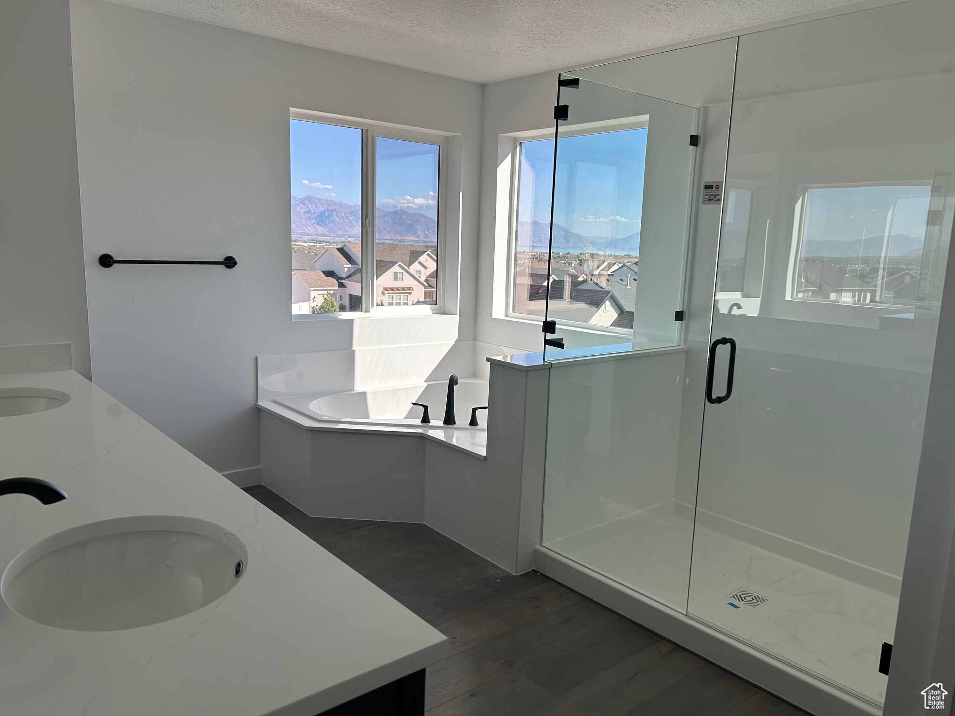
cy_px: 358
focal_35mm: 26
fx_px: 717
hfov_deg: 67.3
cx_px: 478
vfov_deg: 53.1
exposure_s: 1/1159
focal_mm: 5.7
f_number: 1.5
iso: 50
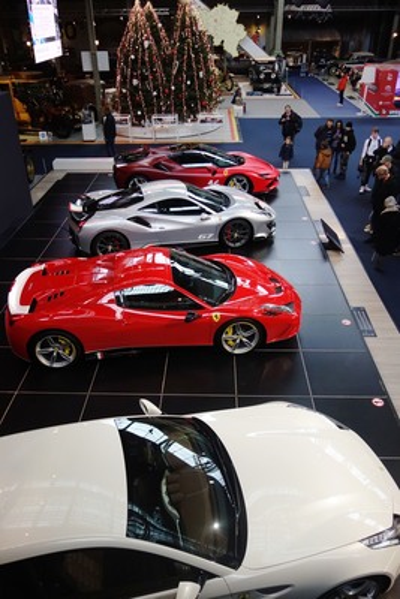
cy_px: 300
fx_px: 466
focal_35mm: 28
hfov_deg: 46.4
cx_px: 200
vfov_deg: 65.5
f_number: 1.8
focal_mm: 10.4
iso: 640
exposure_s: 1/250
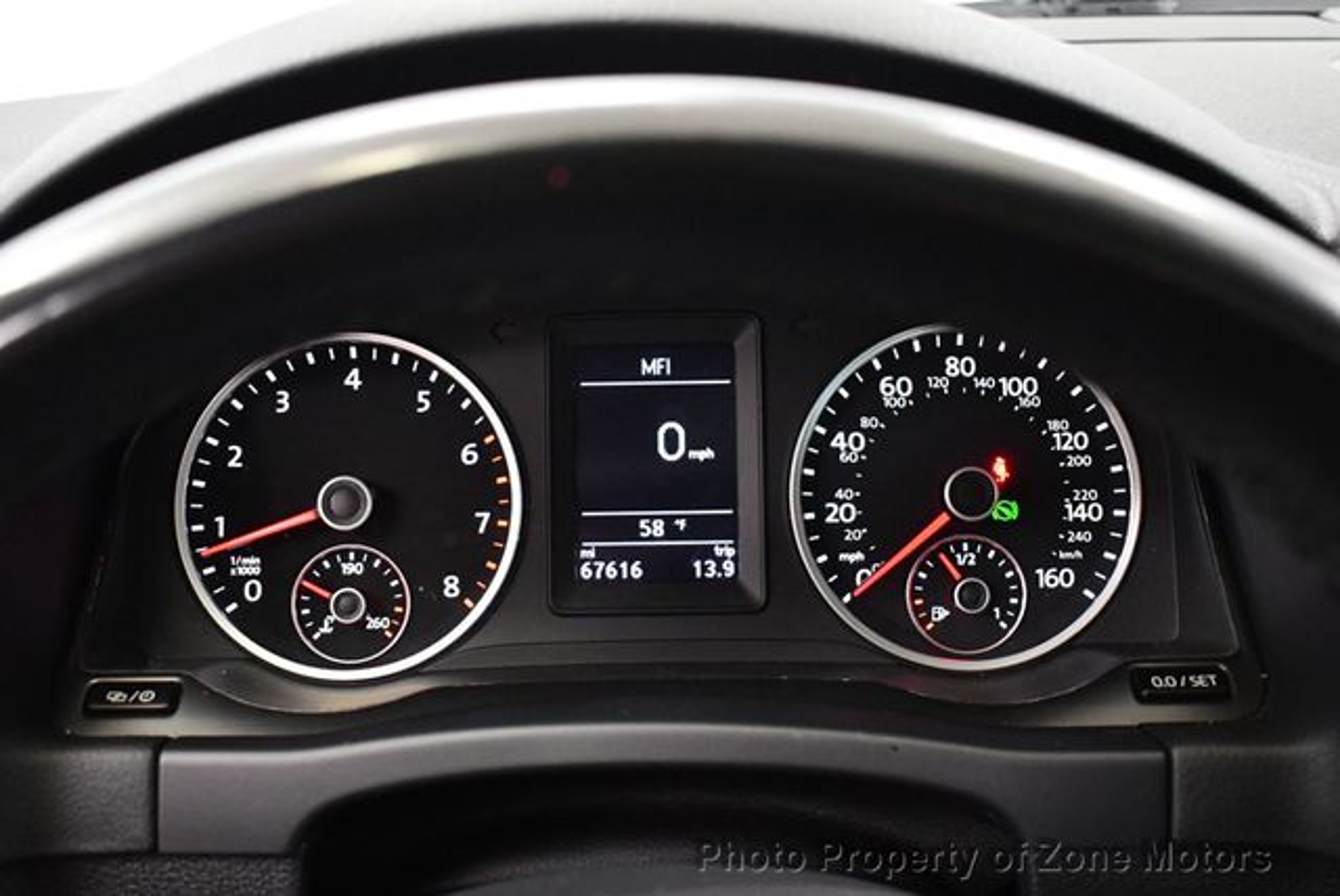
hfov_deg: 46.4
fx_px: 1565
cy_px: 448
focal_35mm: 42
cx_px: 670
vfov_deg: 32.0
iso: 4000
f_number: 3.8
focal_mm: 21
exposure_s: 1/60
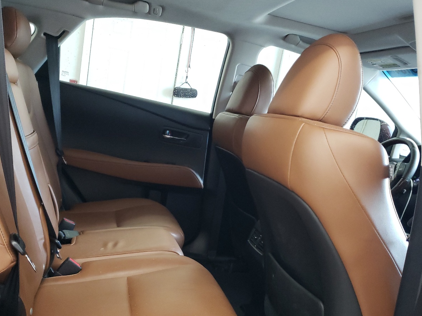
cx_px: 183
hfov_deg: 52.5
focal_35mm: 35
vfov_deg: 40.3
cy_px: 206
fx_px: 427
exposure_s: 1/60.2
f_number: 1.5
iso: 351
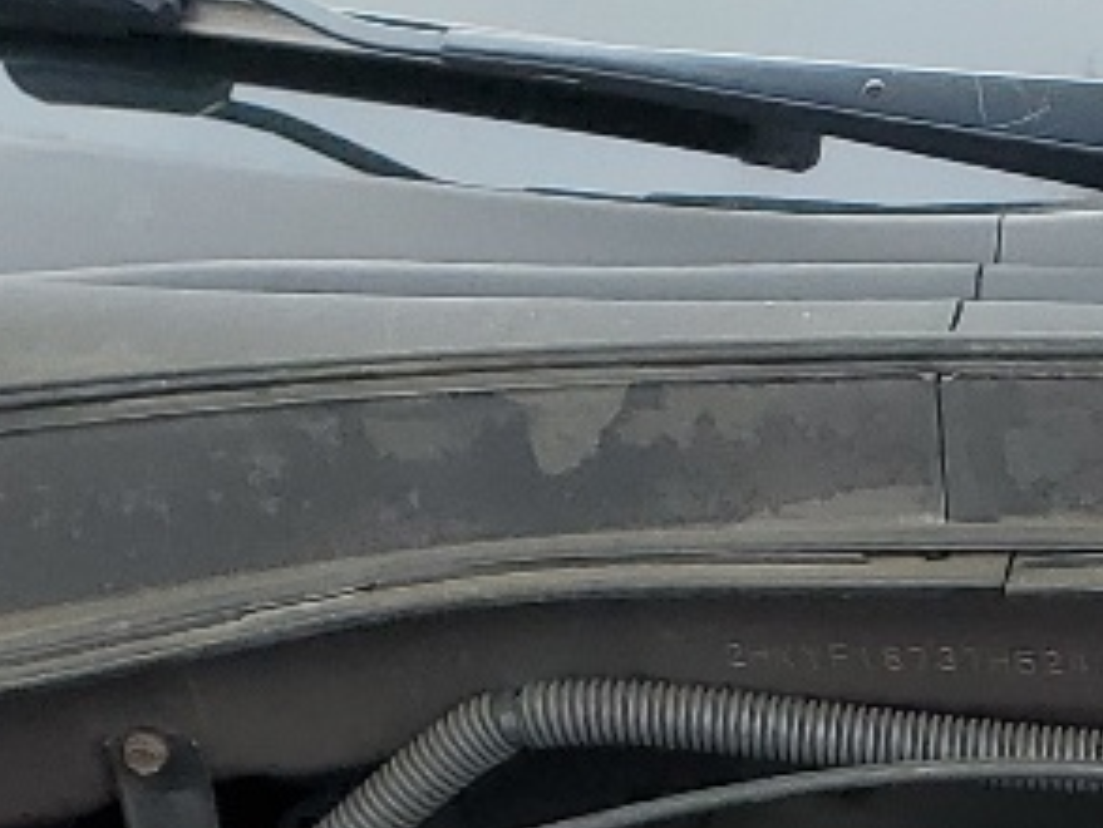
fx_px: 4527
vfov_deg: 9.8
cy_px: 1577
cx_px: 1600
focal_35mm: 142
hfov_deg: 13.2
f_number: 1.5
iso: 50
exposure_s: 1/333
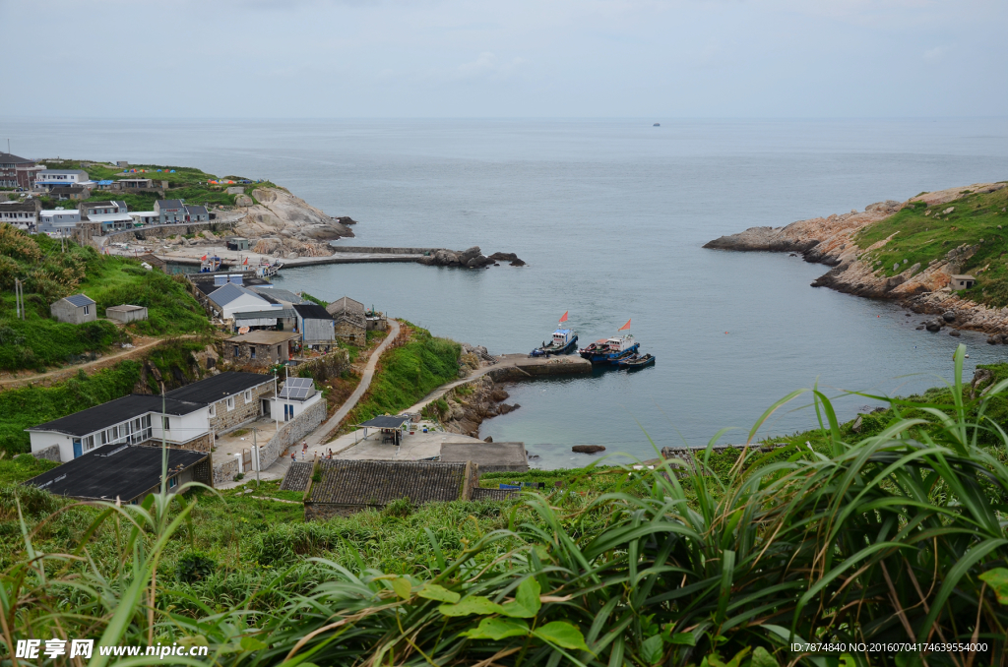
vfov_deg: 35.3
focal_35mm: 38
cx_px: 504
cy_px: 334
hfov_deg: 51.4
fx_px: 1048
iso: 100
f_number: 5.6
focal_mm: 25
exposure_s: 1/400
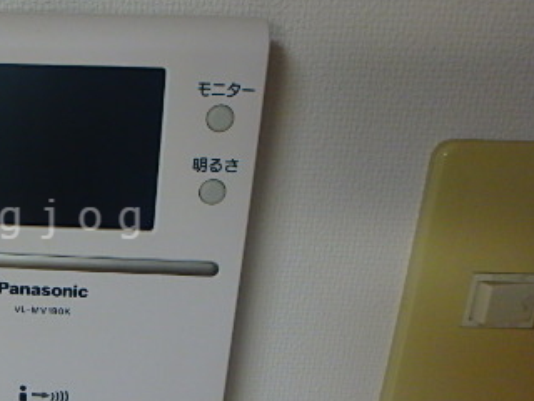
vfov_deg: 34.3
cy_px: 219
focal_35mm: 42
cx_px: 35
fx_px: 648
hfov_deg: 40.7
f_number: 3.5
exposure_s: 1/40
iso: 200
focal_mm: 3.7
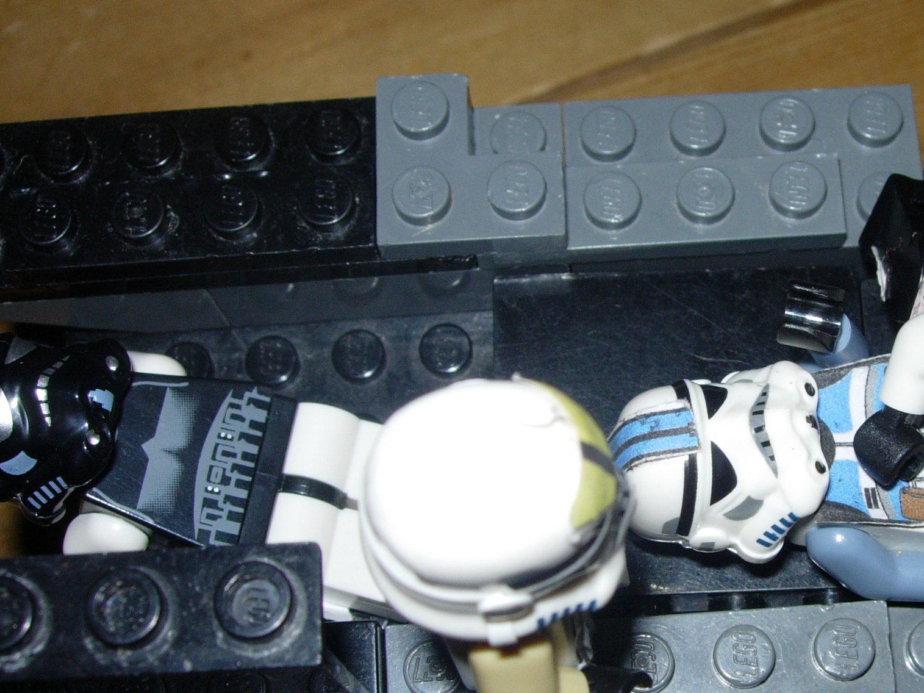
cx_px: 784
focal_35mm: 65
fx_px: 1735
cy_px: 454
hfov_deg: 28.9
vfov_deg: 22.5
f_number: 4.8
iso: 79
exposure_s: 1/64
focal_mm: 7.8
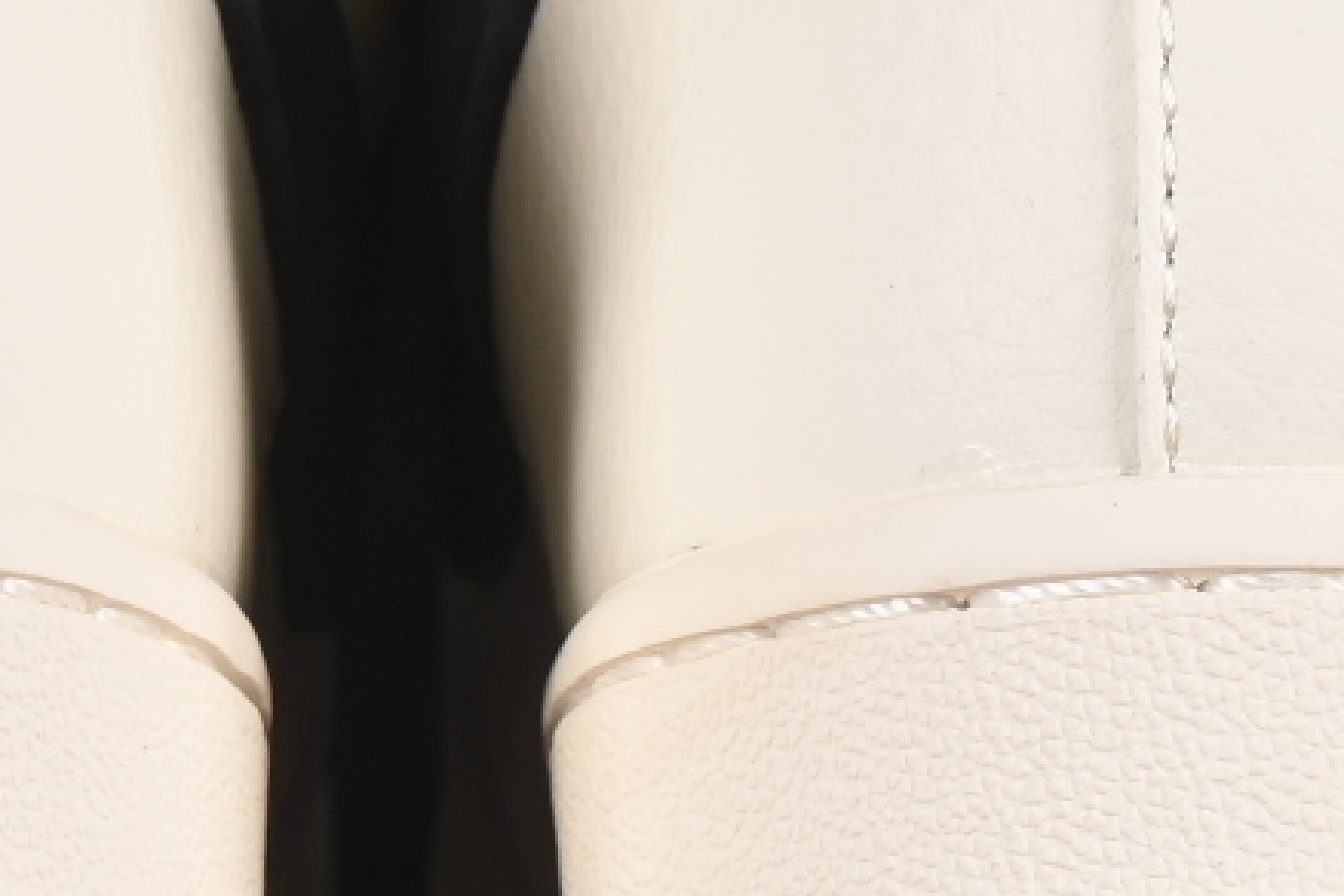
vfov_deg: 2.9
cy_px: -341
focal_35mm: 477
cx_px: 408
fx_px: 17807
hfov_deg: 4.3
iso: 160
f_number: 8
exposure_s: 1/80
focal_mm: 50
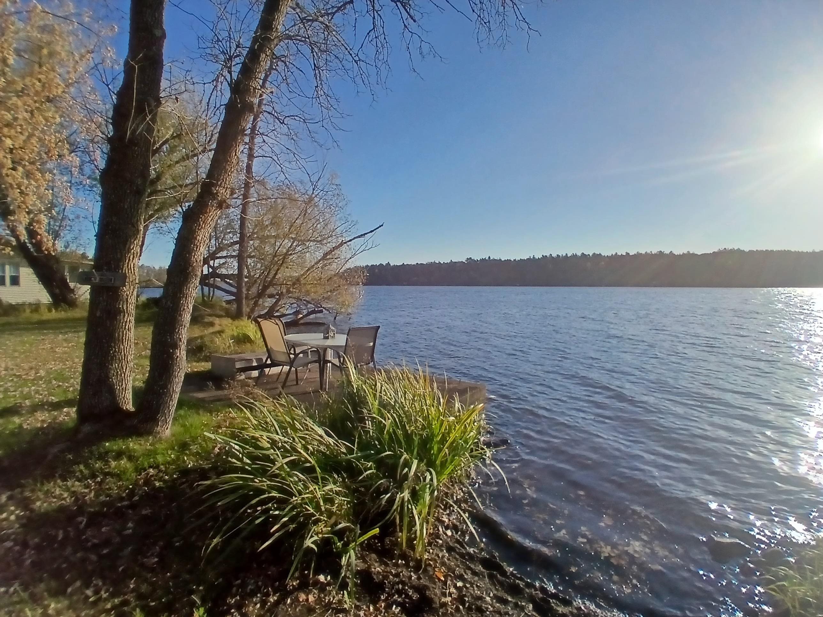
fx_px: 404
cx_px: 412
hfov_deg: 91.0
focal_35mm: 17
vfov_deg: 74.7
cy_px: 308
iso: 50
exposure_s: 1/2304
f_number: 2.2
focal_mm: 1.4
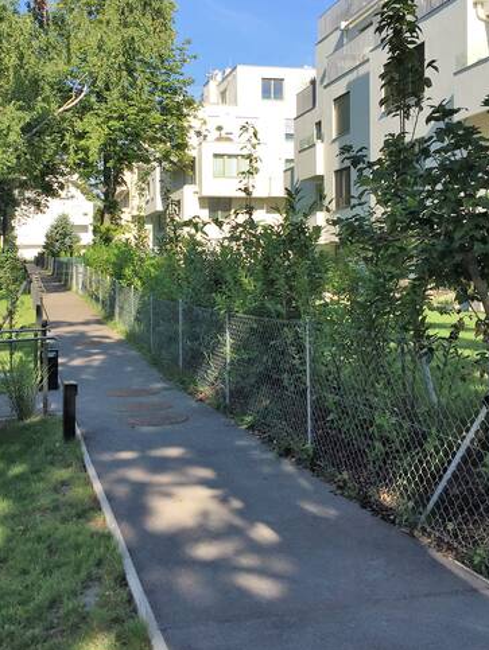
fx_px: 790
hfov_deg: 34.3
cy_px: 254
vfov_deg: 44.5
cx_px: 201
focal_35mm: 42
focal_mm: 4.15
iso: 32
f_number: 2.2
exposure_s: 1/1412
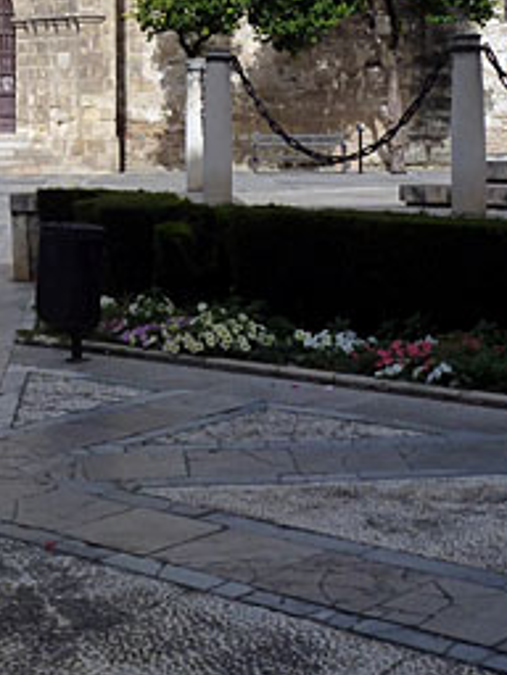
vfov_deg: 23.2
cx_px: 42
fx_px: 1601
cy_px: 66
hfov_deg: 17.7
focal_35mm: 82
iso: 125
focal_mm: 5.7
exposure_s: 1/640
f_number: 5.6
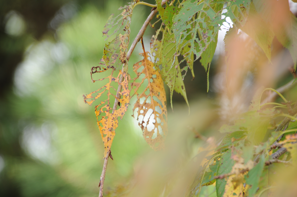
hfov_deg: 5.1
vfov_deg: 3.4
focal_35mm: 405
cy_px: 98
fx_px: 3337
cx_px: 148
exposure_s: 1/80
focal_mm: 270
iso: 200
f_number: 6.3
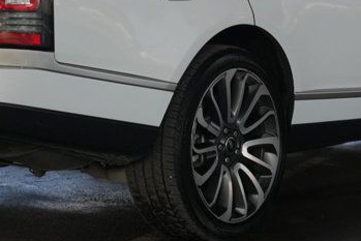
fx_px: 1324
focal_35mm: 132
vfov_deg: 10.3
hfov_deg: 15.5
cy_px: 8
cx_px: 173
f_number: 4
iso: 640
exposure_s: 1/60
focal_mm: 30
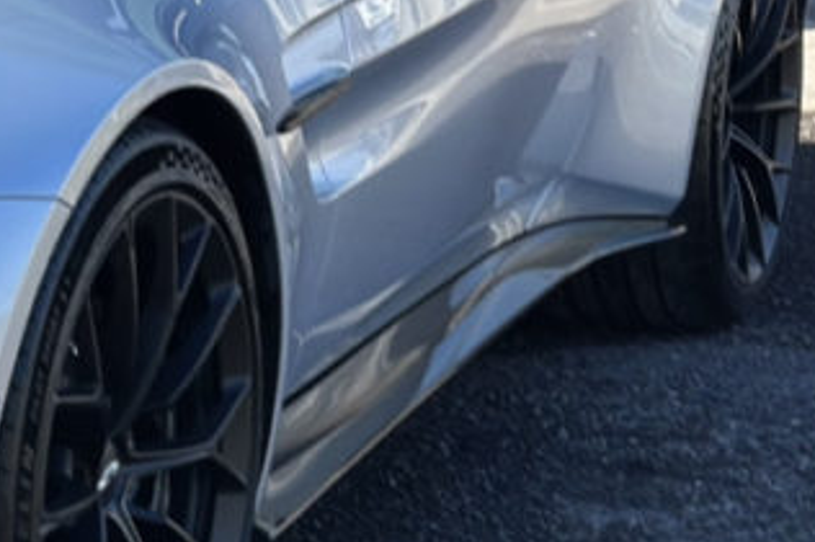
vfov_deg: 8.5
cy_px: 346
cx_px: -343
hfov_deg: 12.2
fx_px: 3664
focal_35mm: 162
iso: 80
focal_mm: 6.86
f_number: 1.78
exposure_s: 1/2469
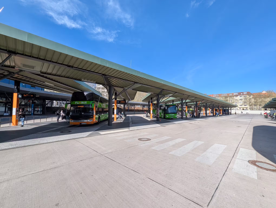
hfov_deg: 106.1
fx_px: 104
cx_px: 138
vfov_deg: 90.1
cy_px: 104
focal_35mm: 13
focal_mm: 1.95
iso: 46
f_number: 2.2
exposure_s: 1/1042
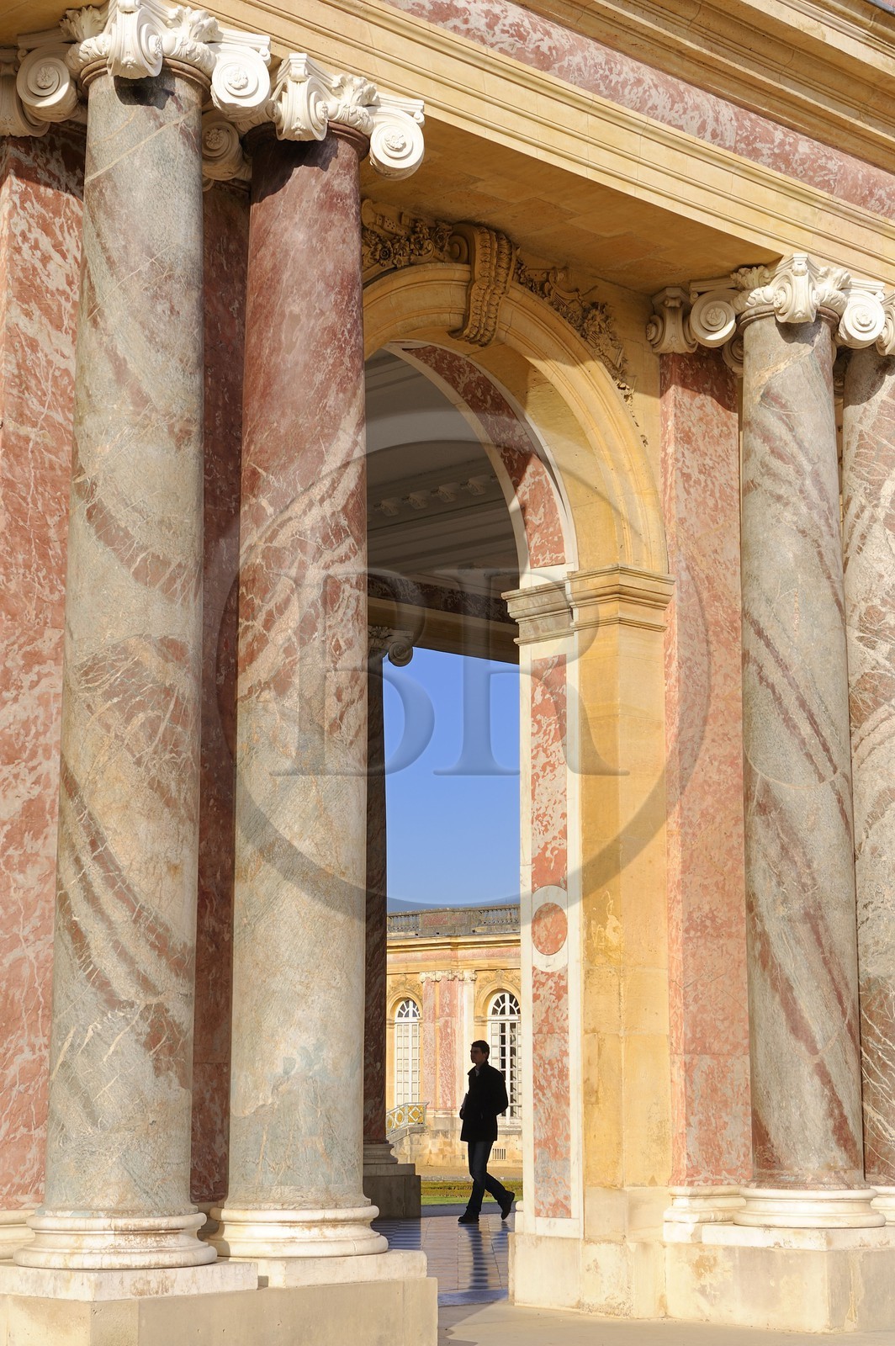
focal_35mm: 66
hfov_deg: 20.6
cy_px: 673
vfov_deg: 30.5
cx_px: 448
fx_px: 2465
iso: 200
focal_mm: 66
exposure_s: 1/160
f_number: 16
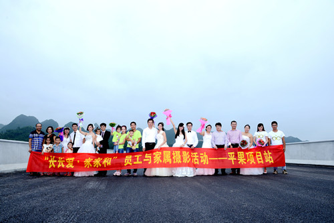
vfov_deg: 53.1
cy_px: 112
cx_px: 167
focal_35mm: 24
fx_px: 223
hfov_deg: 73.8
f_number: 9
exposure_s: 1/125
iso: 200
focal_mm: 24
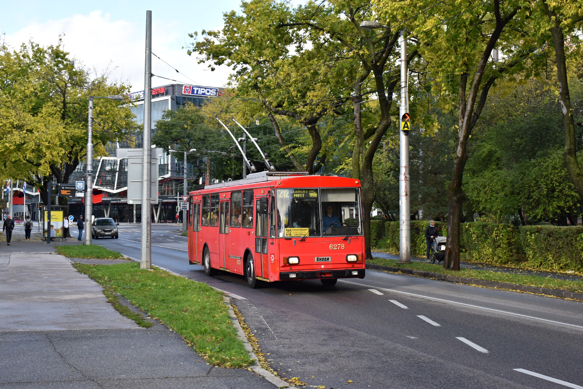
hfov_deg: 36.9
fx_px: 875
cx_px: 292
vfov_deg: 25.1
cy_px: 194
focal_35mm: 54
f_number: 8
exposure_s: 1/250
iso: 360
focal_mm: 36
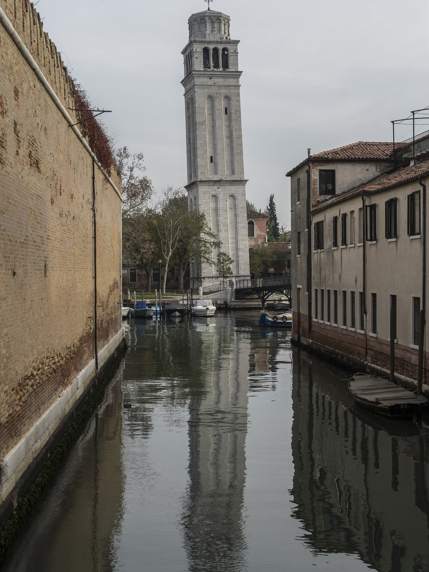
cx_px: 213
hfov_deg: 29.7
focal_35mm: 49
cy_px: 302
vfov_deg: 38.9
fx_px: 810
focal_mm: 45
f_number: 8
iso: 100
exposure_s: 1/125
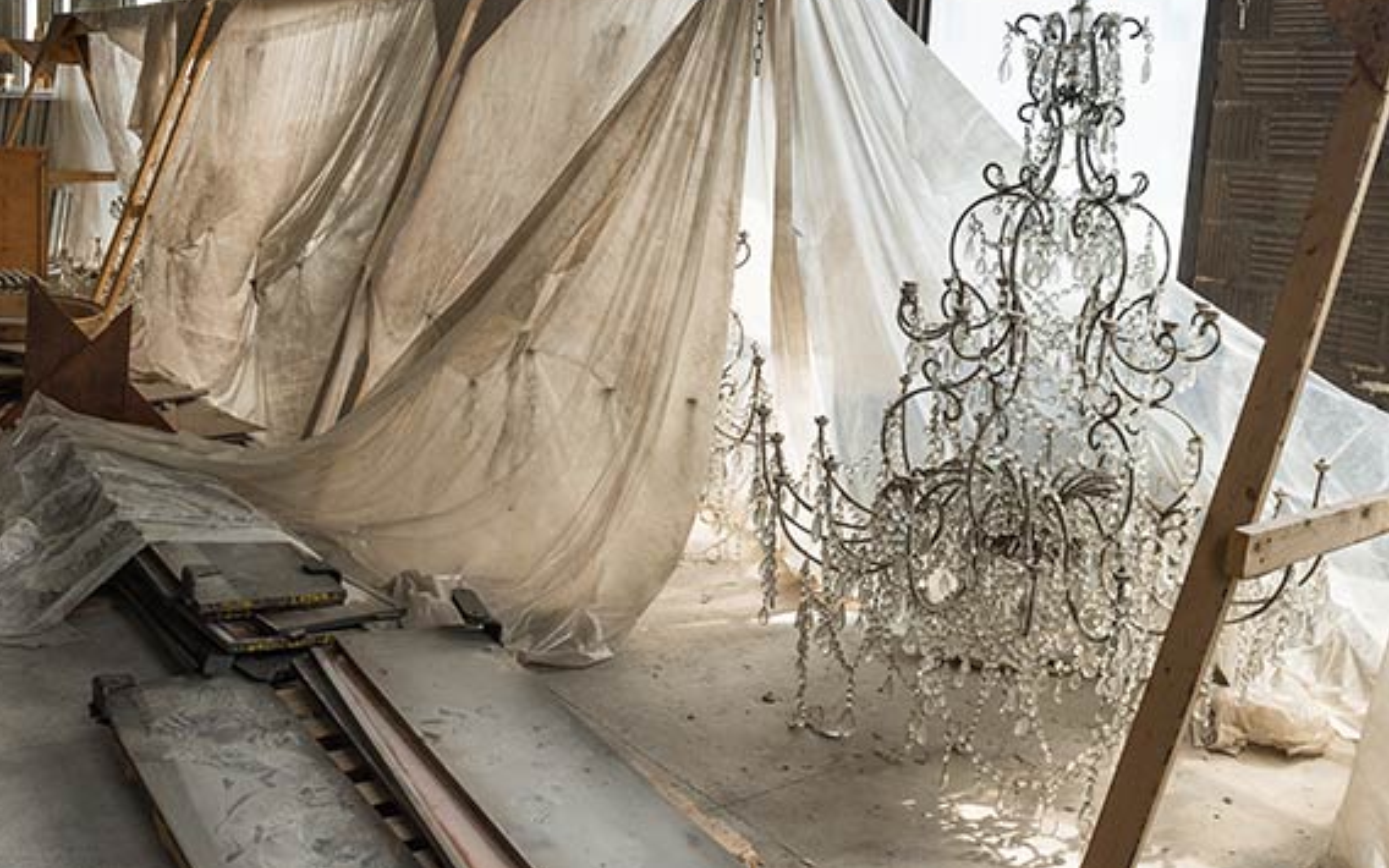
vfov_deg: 49.2
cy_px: 397
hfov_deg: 72.5
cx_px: 692
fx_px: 946
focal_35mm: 25
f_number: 5.6
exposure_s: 1/750
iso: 640
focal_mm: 24
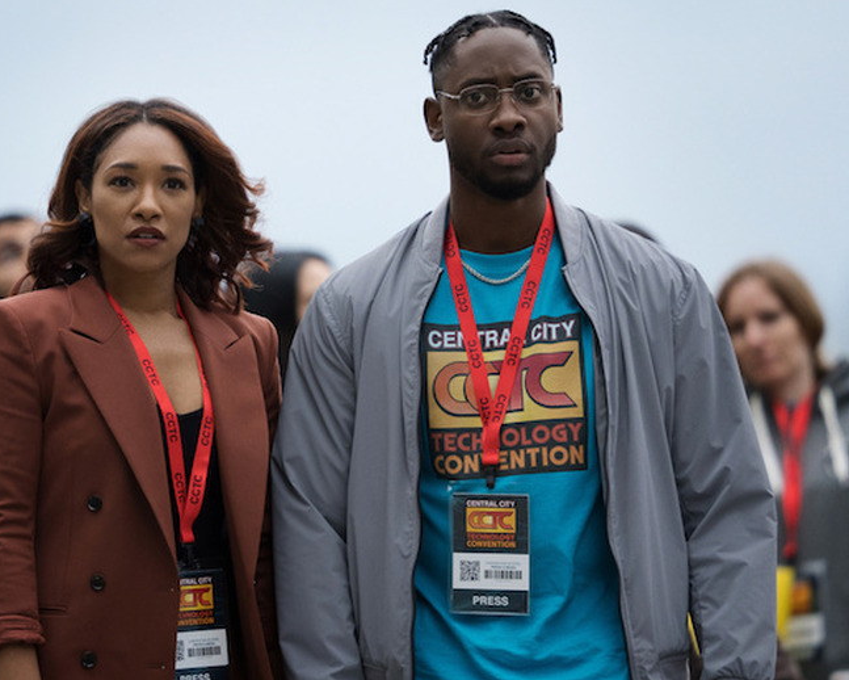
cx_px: 353
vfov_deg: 2.6
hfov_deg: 3.3
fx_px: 14729
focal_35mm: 586
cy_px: 340
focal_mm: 518
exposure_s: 1/400
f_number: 6.3
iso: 2000
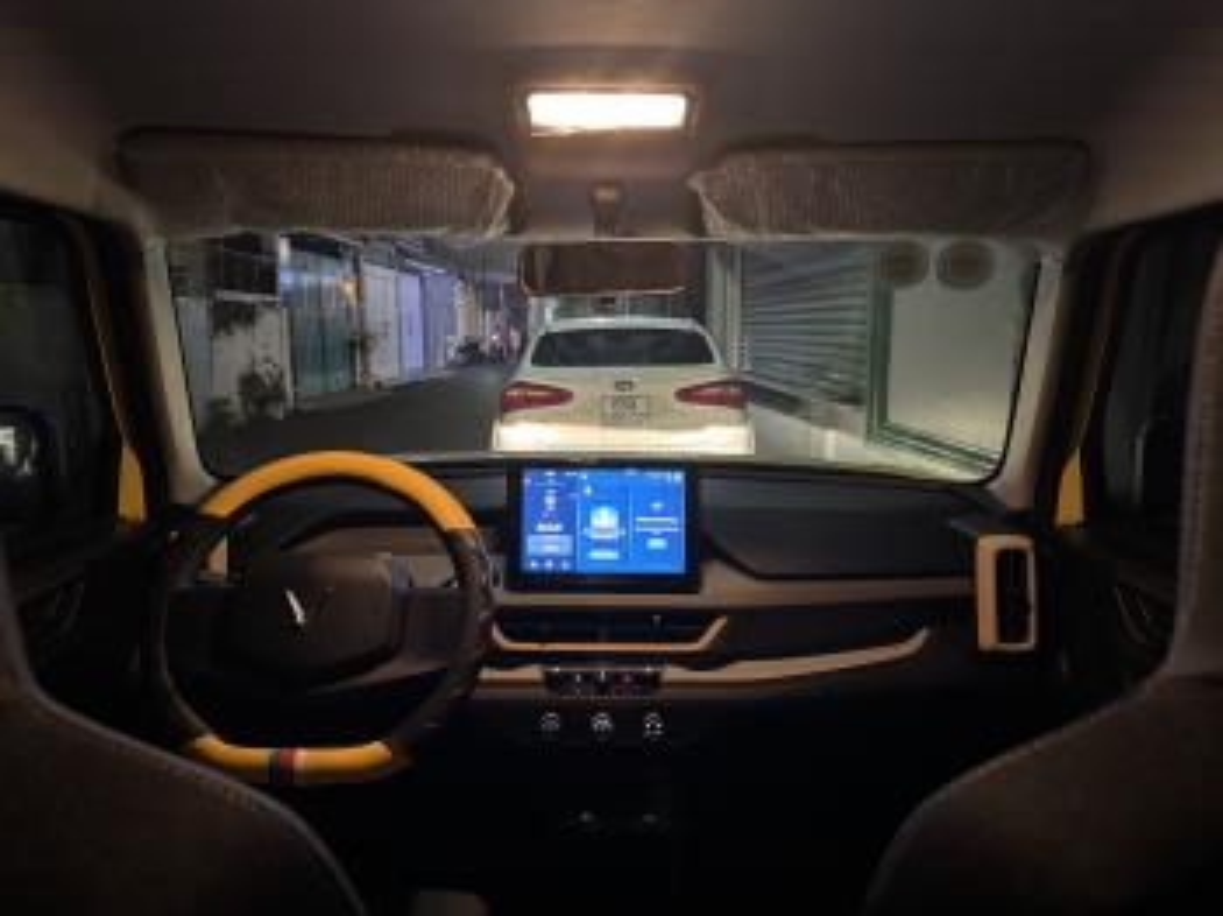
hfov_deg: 71.6
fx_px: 847
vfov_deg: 56.8
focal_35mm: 24
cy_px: 458
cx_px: 612
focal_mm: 6.76
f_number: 1.78
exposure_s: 1/25
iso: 800
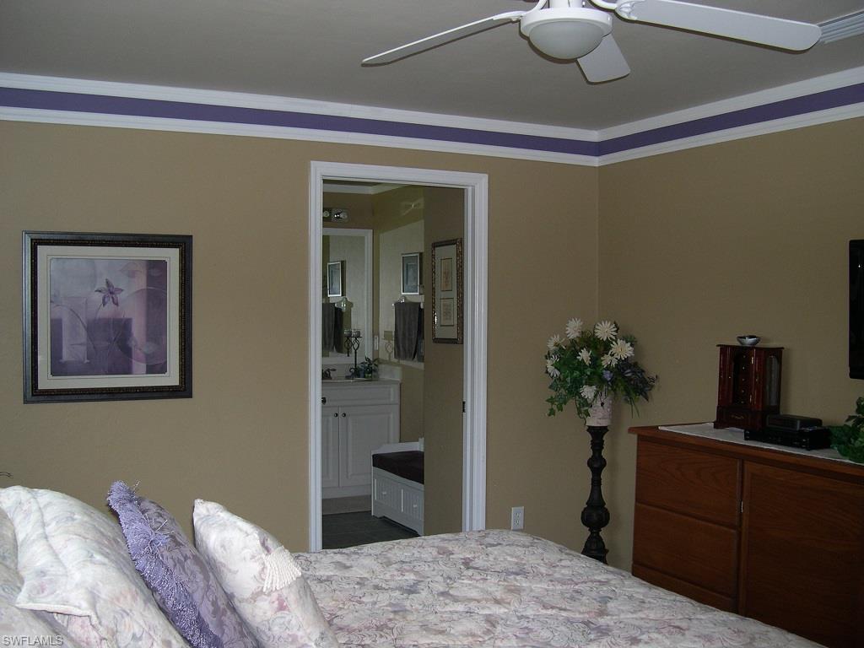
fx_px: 948
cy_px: 324
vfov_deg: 37.7
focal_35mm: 38
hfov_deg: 49.0
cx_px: 432
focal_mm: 8
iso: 126
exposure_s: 1/60
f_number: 2.8
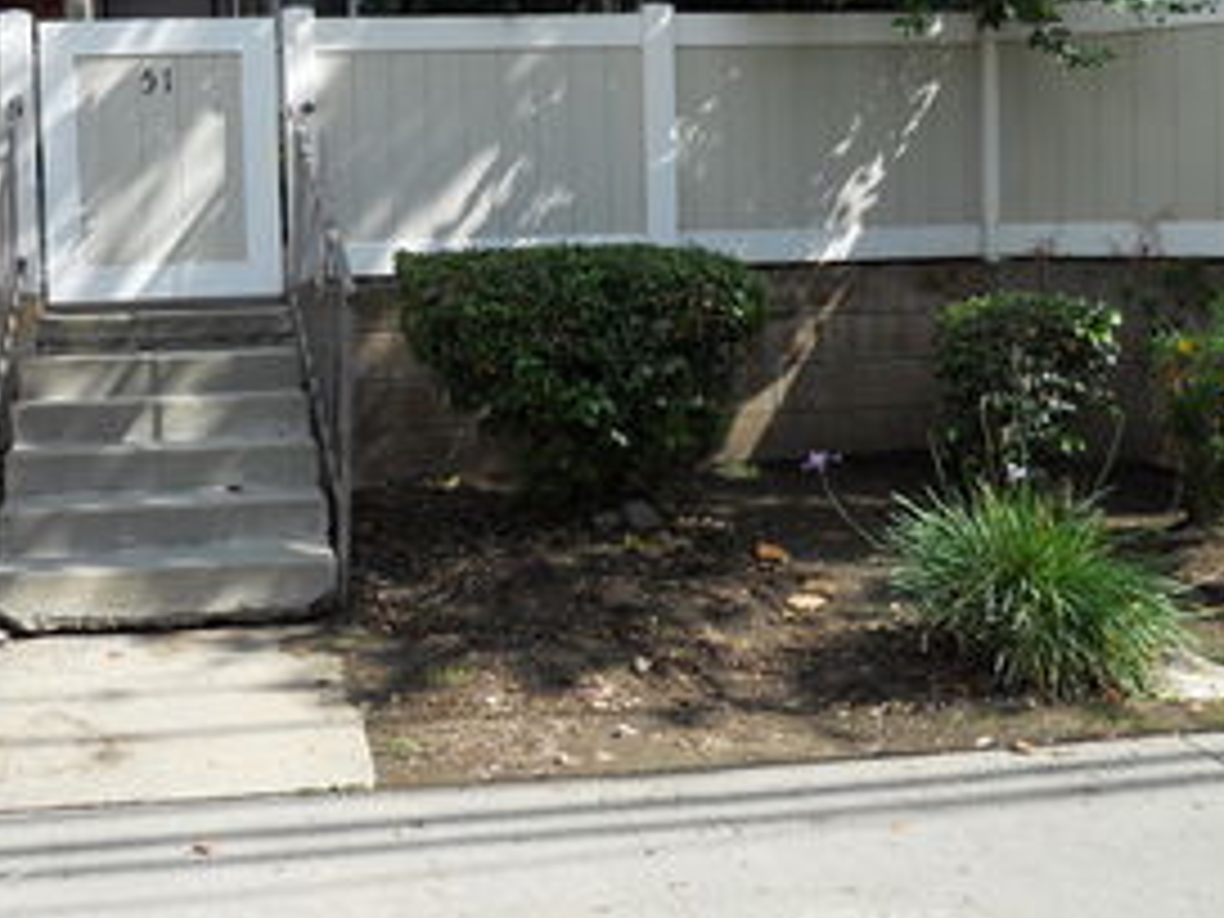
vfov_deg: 32.3
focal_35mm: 44
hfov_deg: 41.9
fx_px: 1556
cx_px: 340
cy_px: 234
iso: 80
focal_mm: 5
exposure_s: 1/800
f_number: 2.7
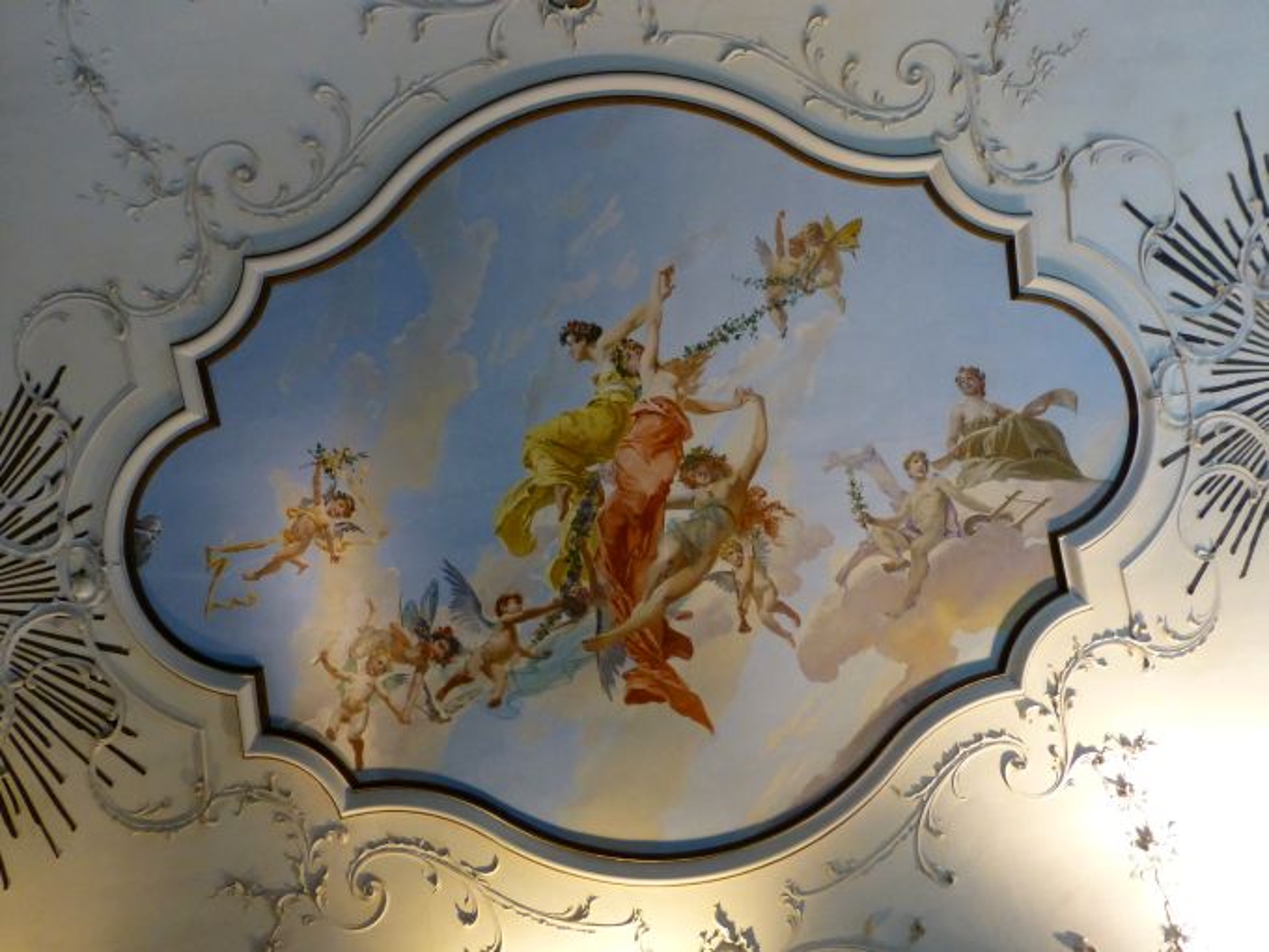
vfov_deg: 56.8
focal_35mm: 24
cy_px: 476
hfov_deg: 71.6
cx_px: 634
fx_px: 880
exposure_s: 1/40
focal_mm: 4.3
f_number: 3.3
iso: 400
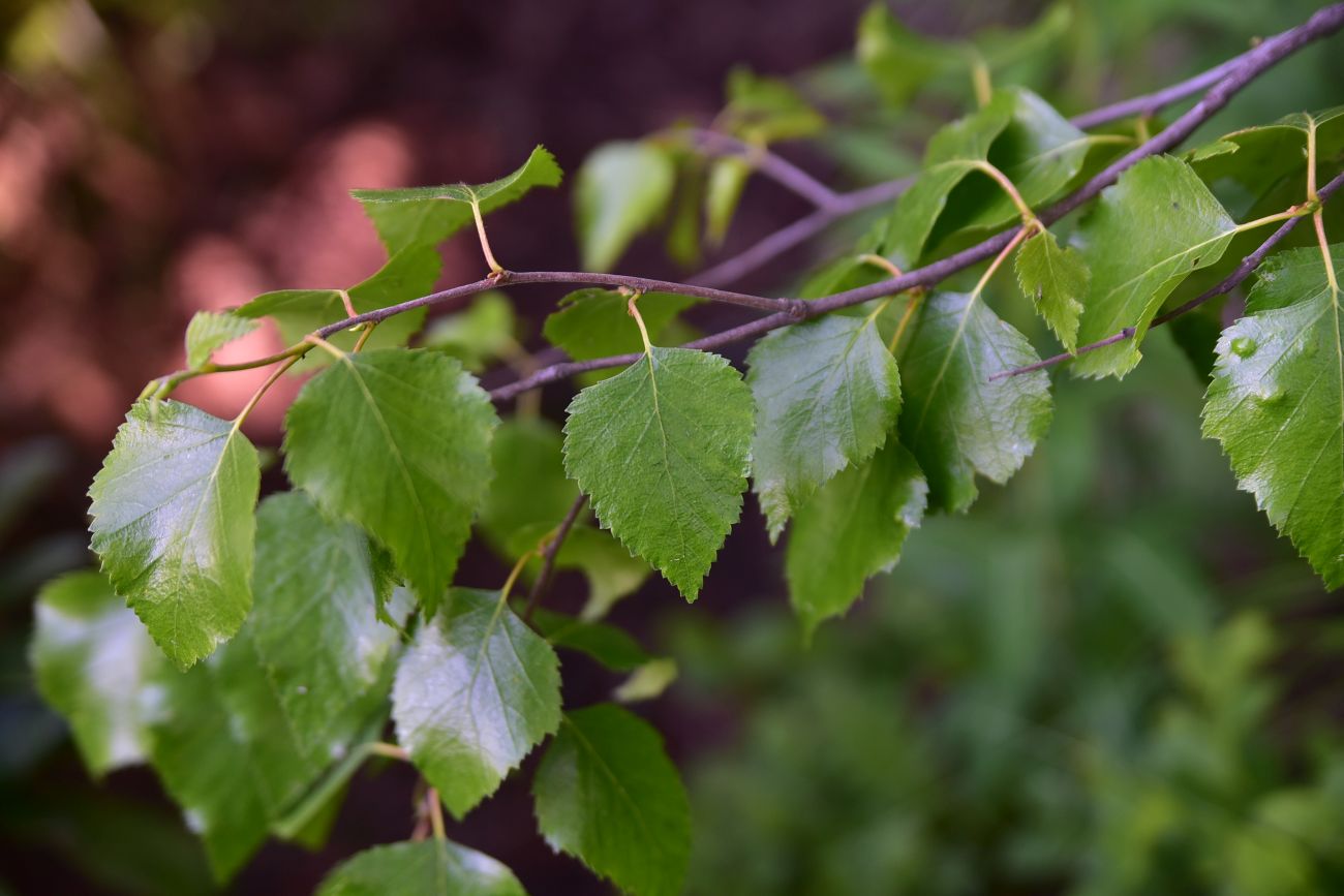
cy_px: 448
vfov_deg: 19.5
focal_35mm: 70
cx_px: 672
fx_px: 2613
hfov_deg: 28.8
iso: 400
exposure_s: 1/160
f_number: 3.5
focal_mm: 70
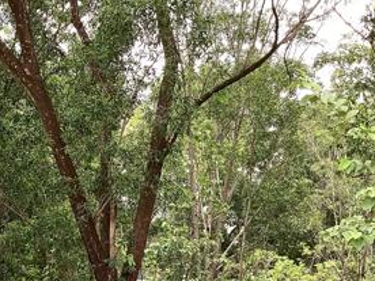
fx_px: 802
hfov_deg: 26.0
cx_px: 95
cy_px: 271
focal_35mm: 74
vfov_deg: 19.4
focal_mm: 3.3
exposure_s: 1/161
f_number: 2.4
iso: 25
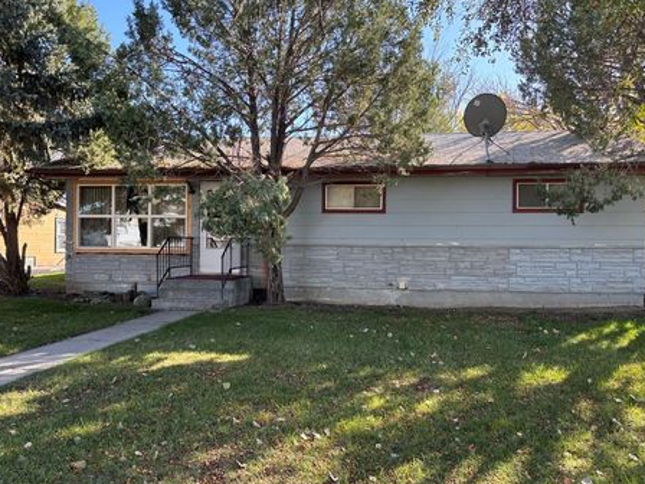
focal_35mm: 29
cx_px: 344
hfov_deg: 61.6
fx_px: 540
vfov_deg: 48.2
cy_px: 241
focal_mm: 5.96
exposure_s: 1/315
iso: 50
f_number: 1.6
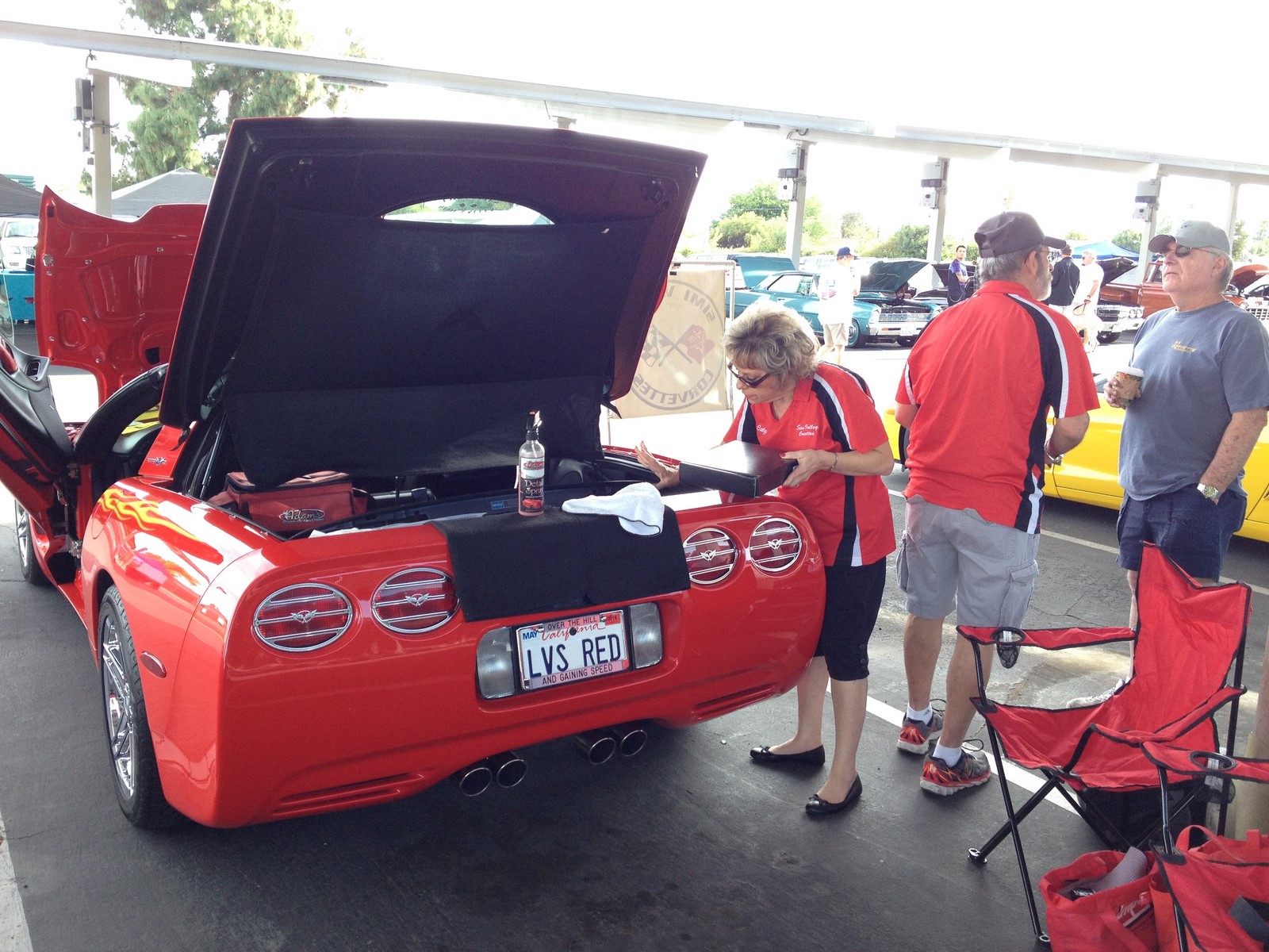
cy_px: 476
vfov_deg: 40.7
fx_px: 1283
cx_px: 634
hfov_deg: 52.6
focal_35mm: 35
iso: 80
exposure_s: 1/120
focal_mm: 4.28
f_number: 2.4
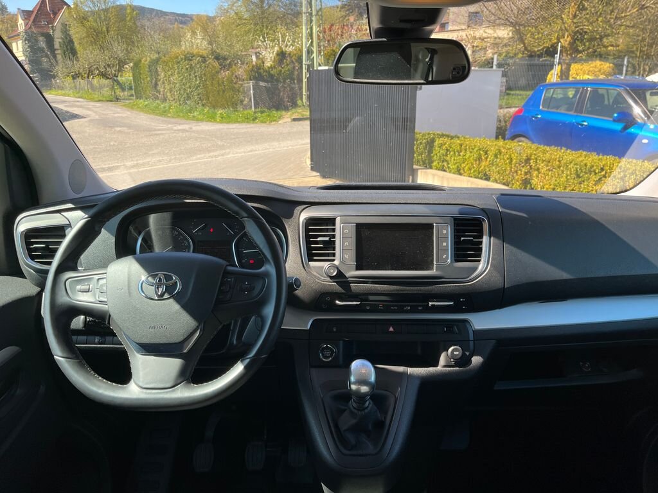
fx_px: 494
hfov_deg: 67.3
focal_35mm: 26
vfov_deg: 53.1
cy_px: 246
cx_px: 329
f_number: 1.6
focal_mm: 5.1
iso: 50
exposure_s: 1/467
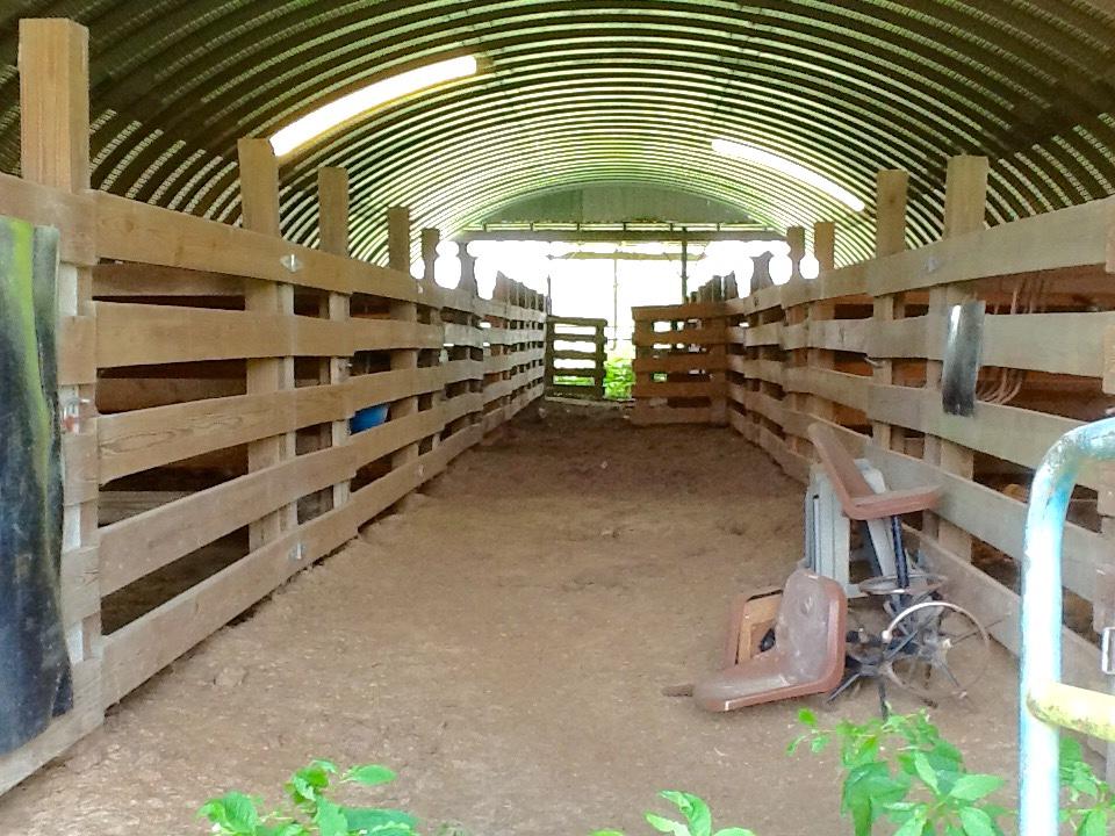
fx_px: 1417
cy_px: 418
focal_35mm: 44
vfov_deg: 32.9
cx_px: 558
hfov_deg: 42.9
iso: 64
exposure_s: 1/30
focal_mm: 2.03
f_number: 2.4
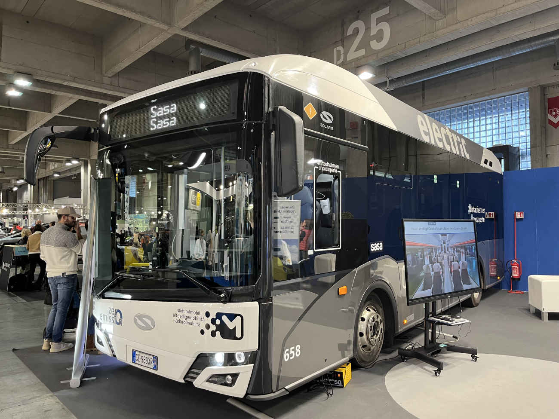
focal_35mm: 26
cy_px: 210
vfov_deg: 53.1
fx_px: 420
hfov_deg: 67.3
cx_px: 280
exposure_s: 1/50
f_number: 1.6
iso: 125
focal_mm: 5.1
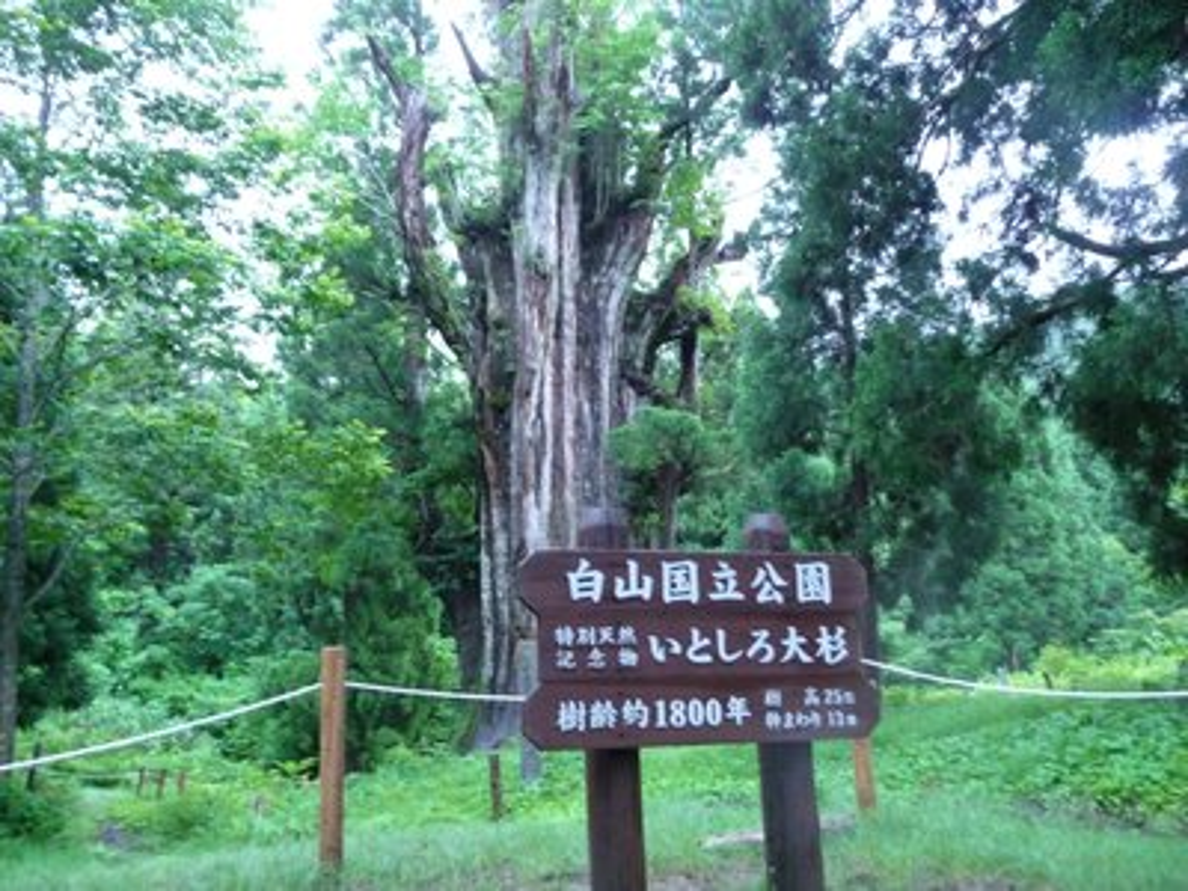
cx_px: 594
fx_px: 961
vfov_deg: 49.7
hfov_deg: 63.4
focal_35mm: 28
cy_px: 446
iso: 400
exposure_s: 1/15
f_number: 3.3
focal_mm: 4.7
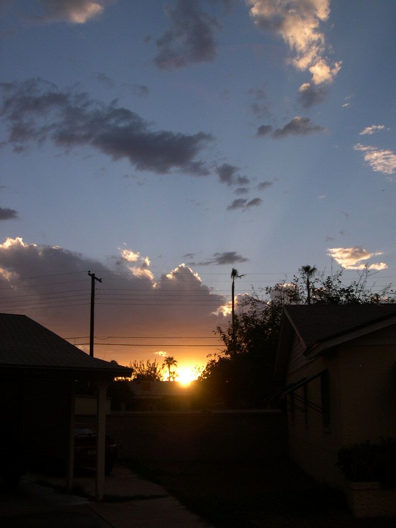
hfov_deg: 37.7
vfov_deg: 49.0
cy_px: 264
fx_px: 580
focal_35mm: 38
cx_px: 198
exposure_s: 1/105
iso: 100
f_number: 7.6
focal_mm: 8
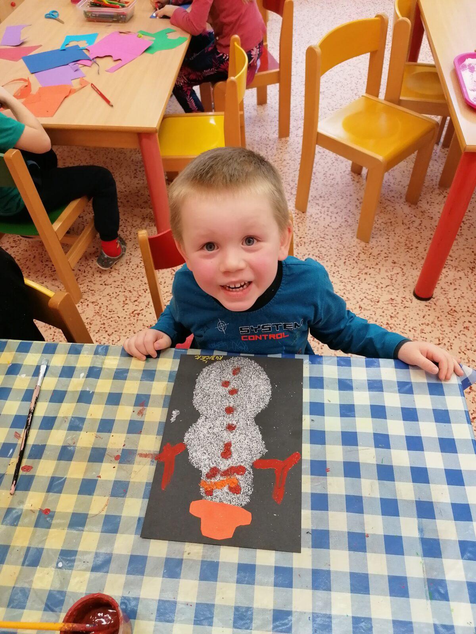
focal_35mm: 27
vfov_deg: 65.3
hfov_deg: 51.4
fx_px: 495
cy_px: 317
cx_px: 238
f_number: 1.8
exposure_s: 1/100
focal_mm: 4.75
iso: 250
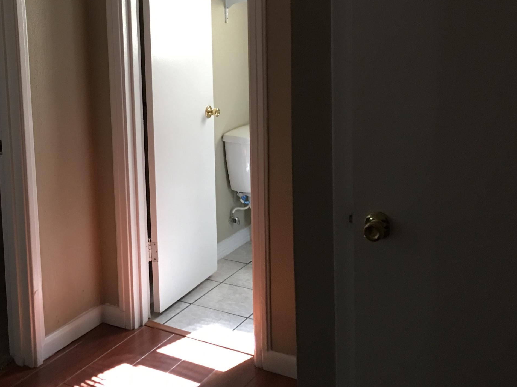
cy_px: 98
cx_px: 163
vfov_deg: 31.0
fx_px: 687
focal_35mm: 46
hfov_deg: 40.6
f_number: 2.2
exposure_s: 1/15
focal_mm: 4.15
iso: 80
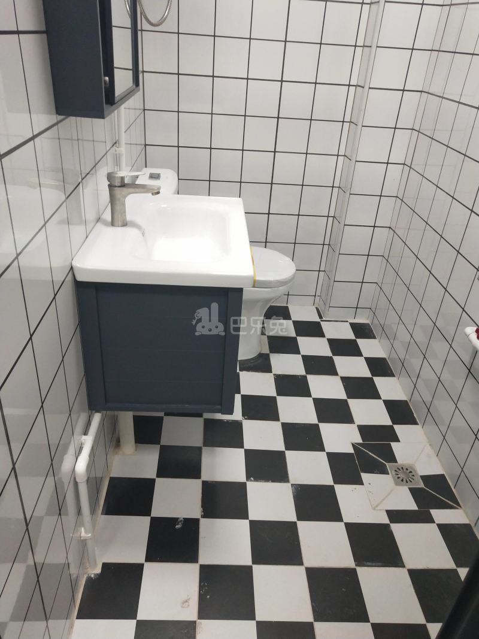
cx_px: 240
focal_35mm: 30
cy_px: 320
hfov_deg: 46.8
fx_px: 554
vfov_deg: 60.0
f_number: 1.8
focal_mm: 3.95
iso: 138
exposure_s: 1/50
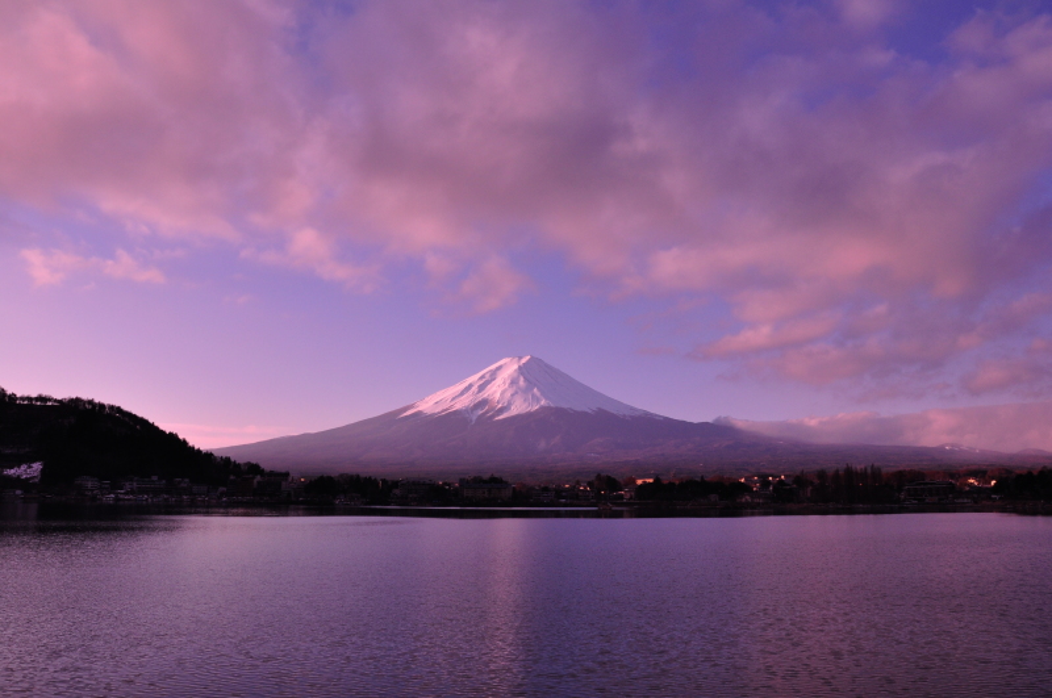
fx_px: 788
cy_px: 349
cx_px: 526
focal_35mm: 27
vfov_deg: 47.8
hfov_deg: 67.5
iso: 400
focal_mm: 18
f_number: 11
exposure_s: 1/400
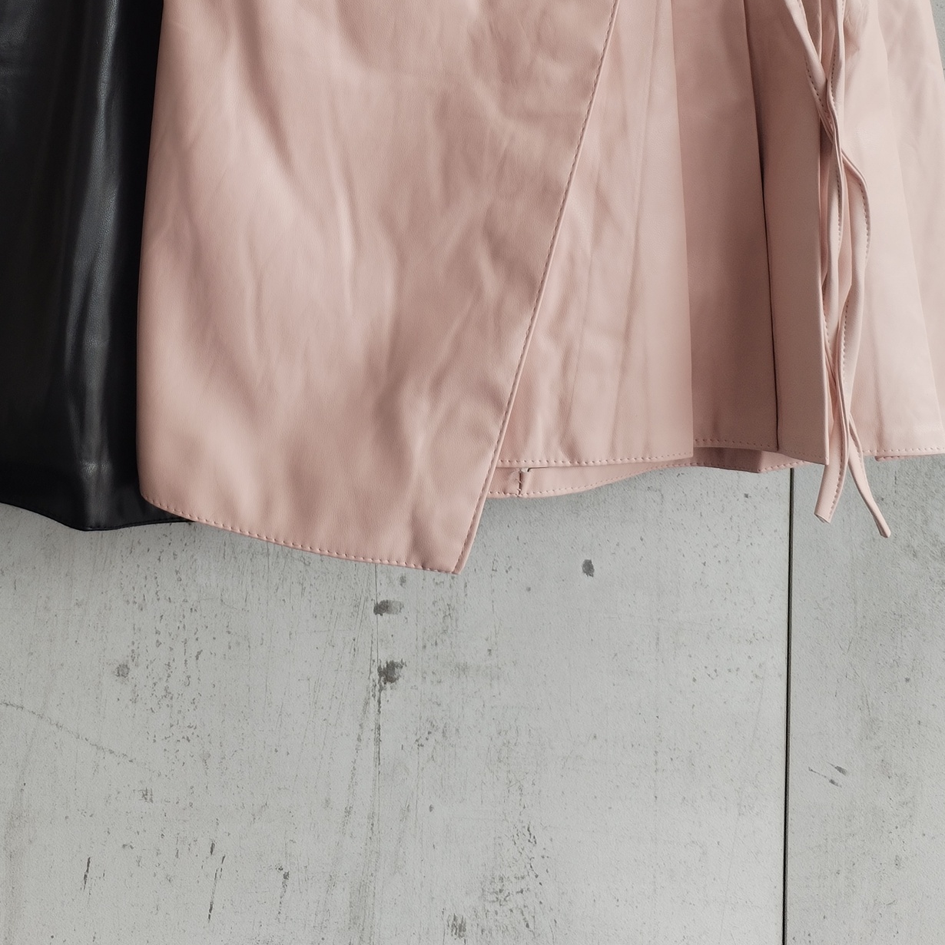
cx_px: 335
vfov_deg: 32.1
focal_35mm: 50
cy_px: 71
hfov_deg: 33.8
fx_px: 1544
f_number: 1.8
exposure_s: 1/100
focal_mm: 4.75
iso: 122
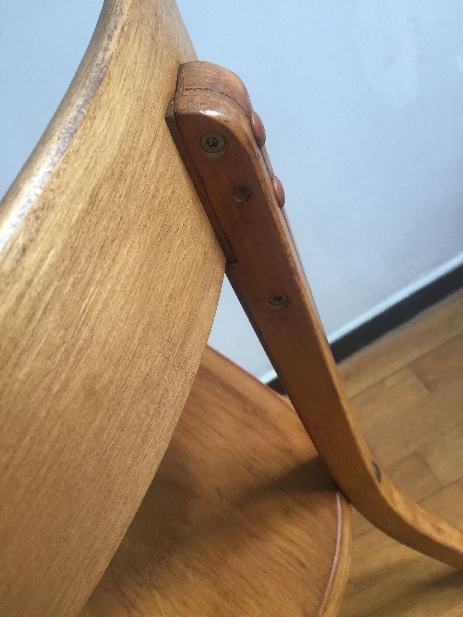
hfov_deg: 48.2
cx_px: 232
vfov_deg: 61.7
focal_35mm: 29
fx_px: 517
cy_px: 308
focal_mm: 4.15
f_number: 2.2
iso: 64
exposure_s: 1/33
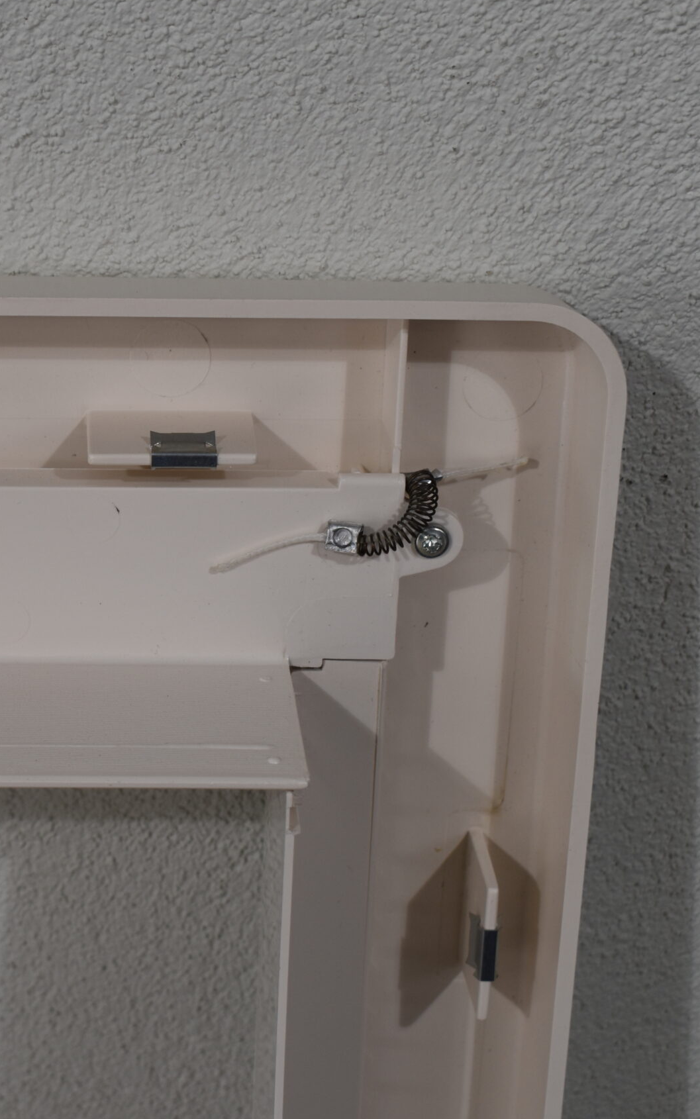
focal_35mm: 72
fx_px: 2190
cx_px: 71
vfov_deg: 28.7
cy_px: 561
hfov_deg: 17.9
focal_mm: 31
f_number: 6.3
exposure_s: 1/160
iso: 200
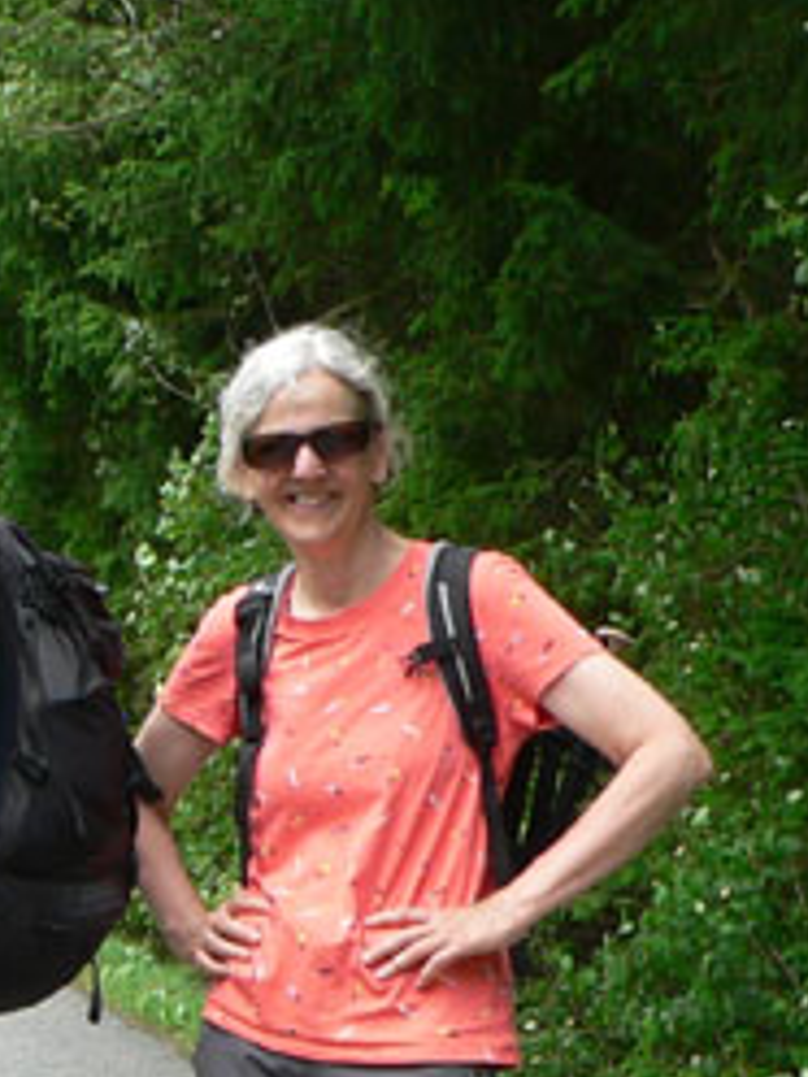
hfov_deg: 16.5
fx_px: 2708
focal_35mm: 87
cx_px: -83
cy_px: 869
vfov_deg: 22.2
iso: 80
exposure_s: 1/125
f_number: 4
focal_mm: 6
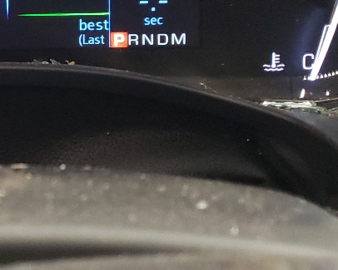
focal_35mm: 100
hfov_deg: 18.7
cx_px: -2
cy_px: 7
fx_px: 1001
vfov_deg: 15.2
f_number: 1.5
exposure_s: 1/30
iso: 343
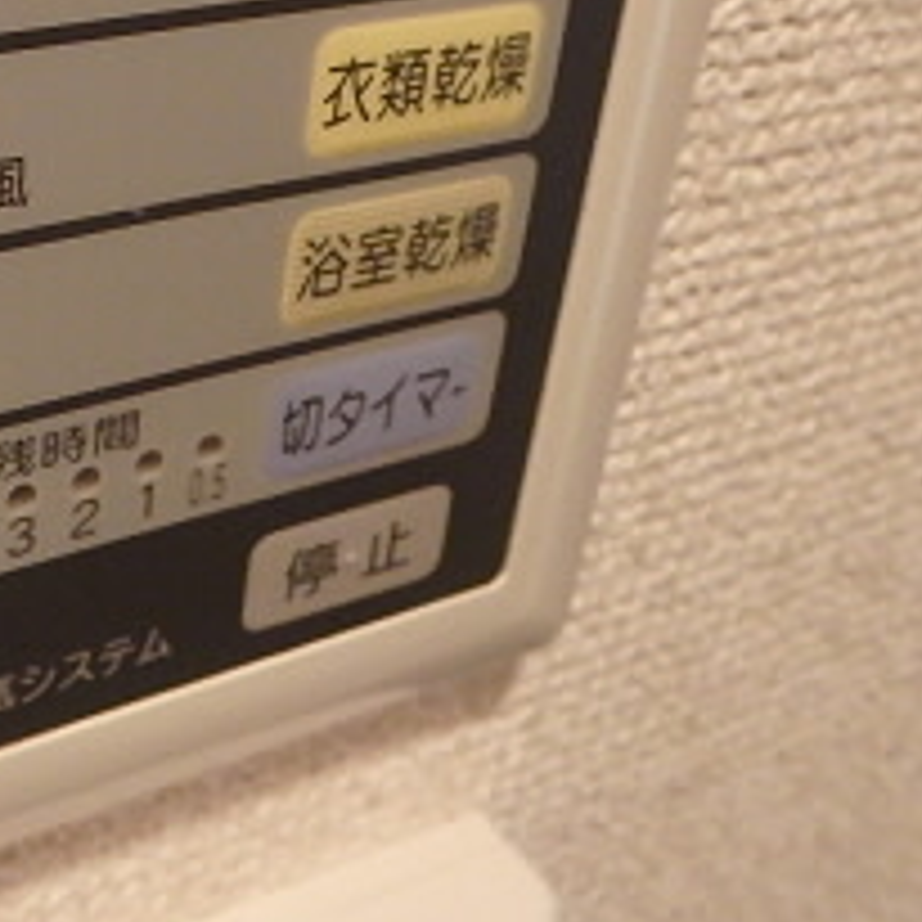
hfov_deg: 31.1
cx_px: -31
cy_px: 135
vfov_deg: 32.7
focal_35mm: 50
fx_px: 1507
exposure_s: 1/30
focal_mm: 3.7
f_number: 3.5
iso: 800
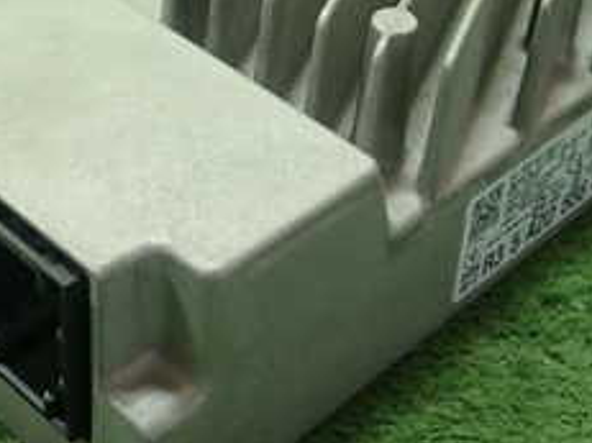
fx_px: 1333
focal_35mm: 78
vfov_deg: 18.6
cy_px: 59
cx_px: 223
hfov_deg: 25.0
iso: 200
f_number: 2.3
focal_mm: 5.5
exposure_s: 1/125
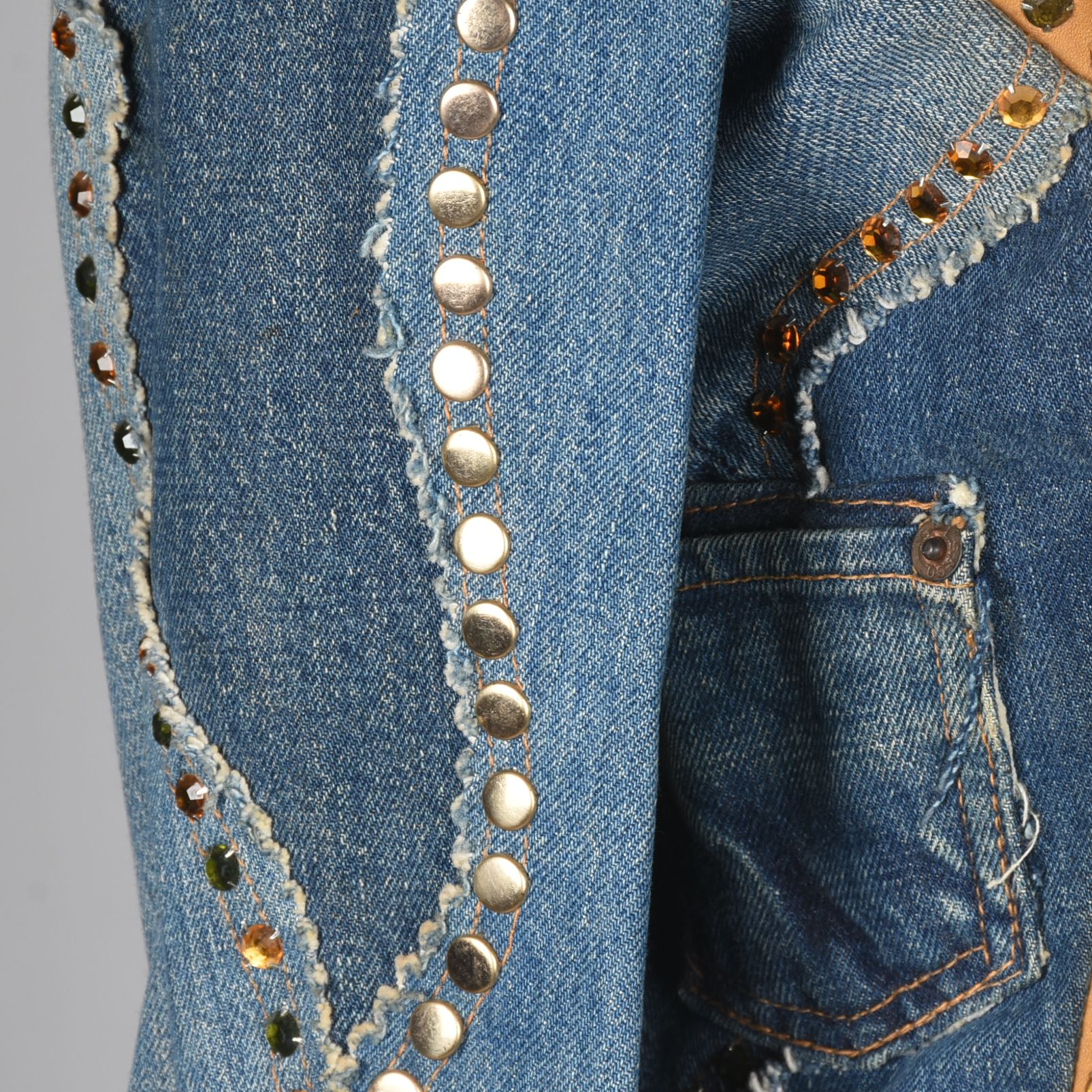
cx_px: 855
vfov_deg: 7.4
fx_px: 8494
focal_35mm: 238
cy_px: 460
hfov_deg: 7.3
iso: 200
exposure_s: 1/125
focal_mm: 100
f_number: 13
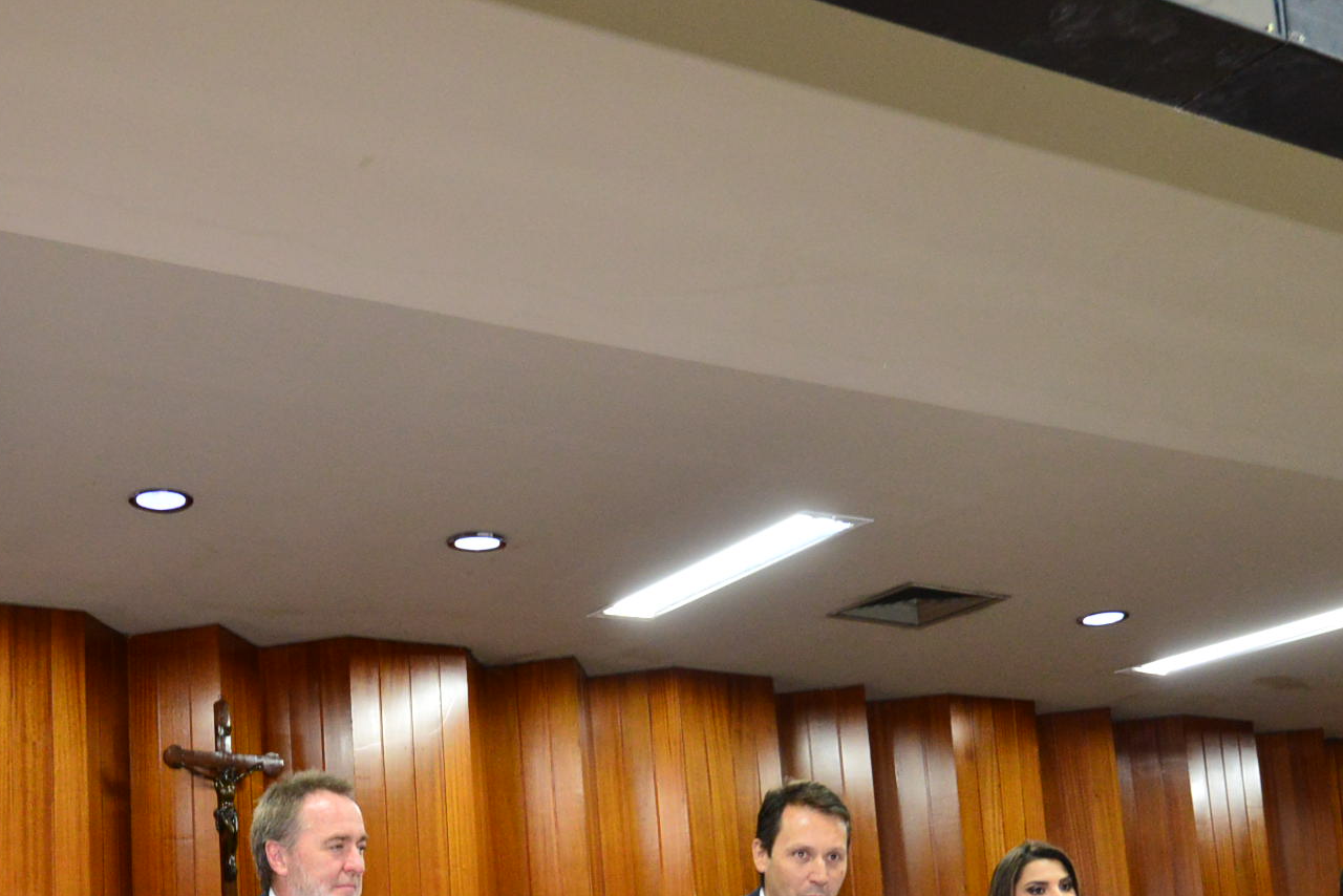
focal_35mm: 47
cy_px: 868
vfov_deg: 27.3
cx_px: 404
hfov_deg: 41.1
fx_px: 1754
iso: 2500
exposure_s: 1/60
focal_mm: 20
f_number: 5
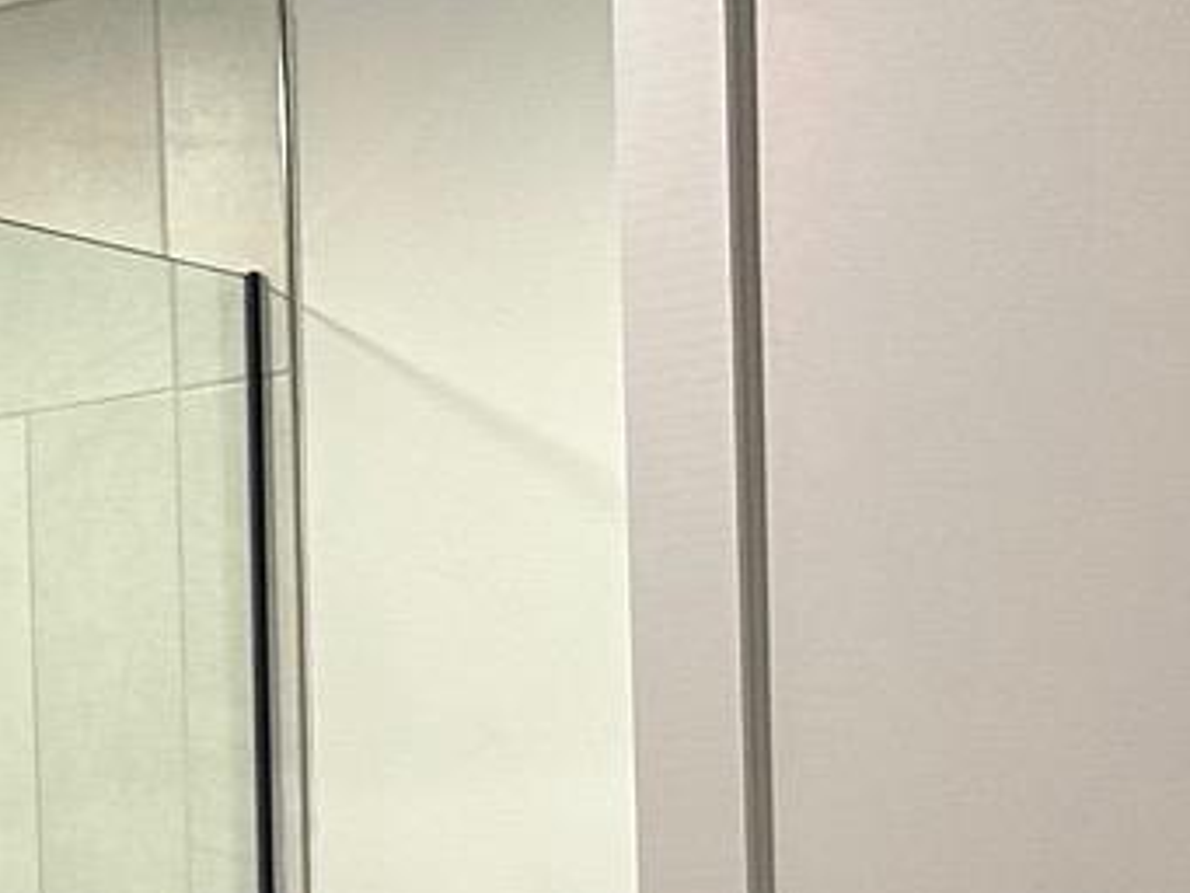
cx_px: -1459
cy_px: 1559
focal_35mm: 144
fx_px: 4952
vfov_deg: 9.8
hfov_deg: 11.7
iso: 125
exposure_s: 1/60
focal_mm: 6.86
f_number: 1.78
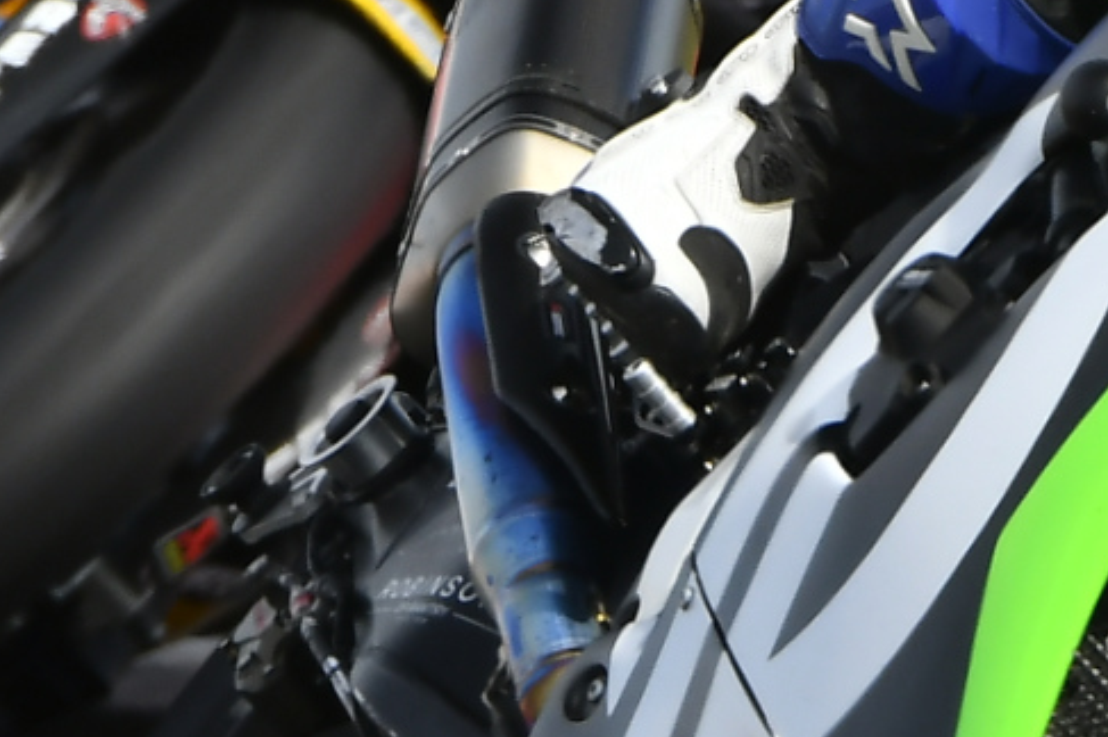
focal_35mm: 2868
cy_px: -45
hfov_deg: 0.7
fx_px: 88208
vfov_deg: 0.5
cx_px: 1078
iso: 200
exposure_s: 1/640
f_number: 5.6
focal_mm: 490
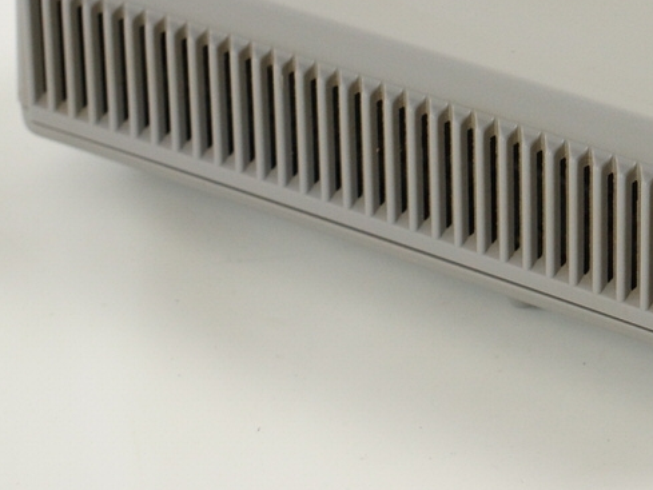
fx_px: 3340
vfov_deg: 8.3
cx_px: 742
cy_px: -39
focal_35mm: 177
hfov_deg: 11.0
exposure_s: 1/80
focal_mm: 50
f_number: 6.3
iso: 800
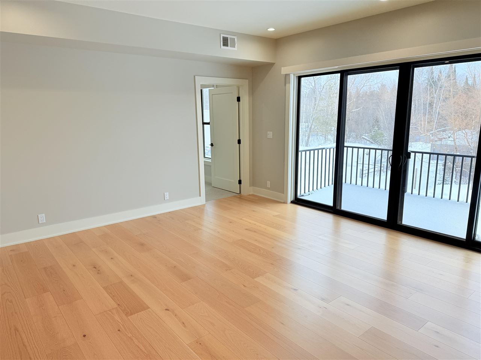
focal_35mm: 24
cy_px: 180
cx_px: 240
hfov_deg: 71.6
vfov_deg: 56.8
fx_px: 333
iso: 80
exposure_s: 1/453
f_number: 1.78
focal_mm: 6.76
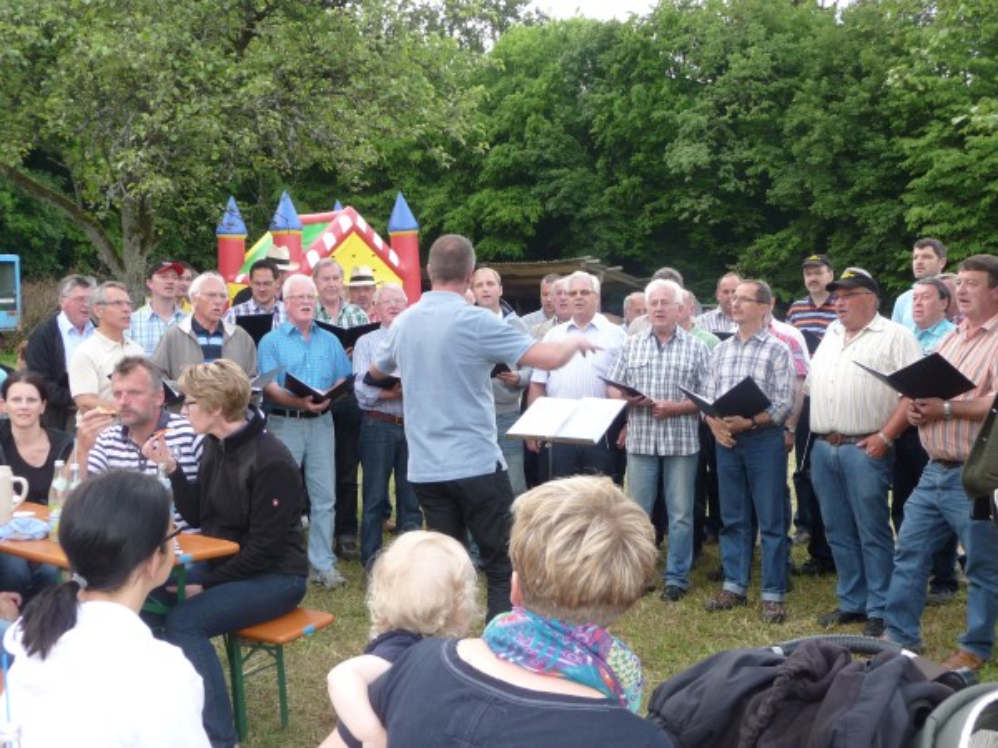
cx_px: 499
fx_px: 1240
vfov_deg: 33.6
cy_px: 374
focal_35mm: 43
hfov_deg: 43.9
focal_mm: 7.1
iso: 125
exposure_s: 1/40
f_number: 4
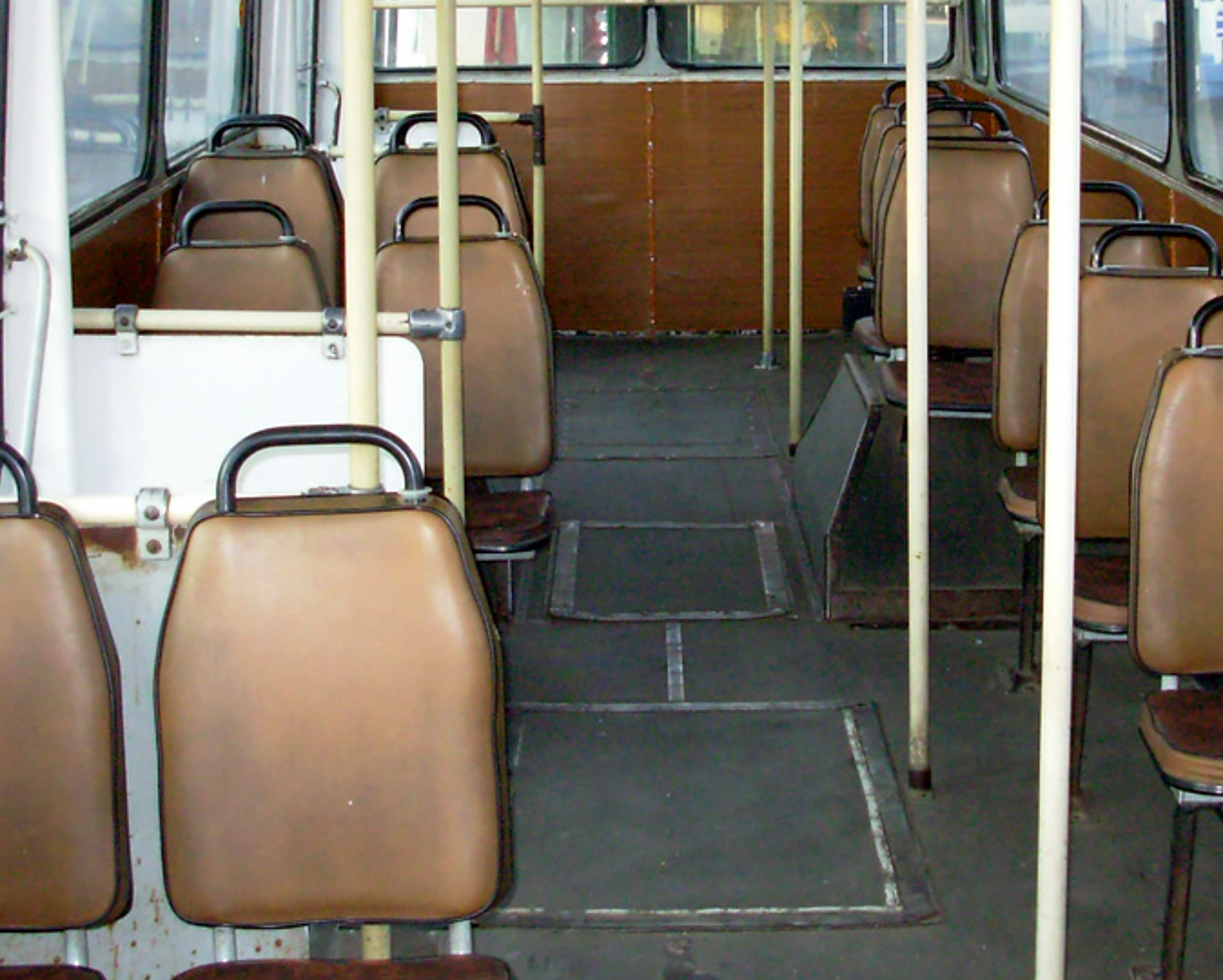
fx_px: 2390
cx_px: 699
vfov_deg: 23.0
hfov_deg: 28.7
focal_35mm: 66
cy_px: 303
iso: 200
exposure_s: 1/128
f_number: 2.9
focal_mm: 6.3
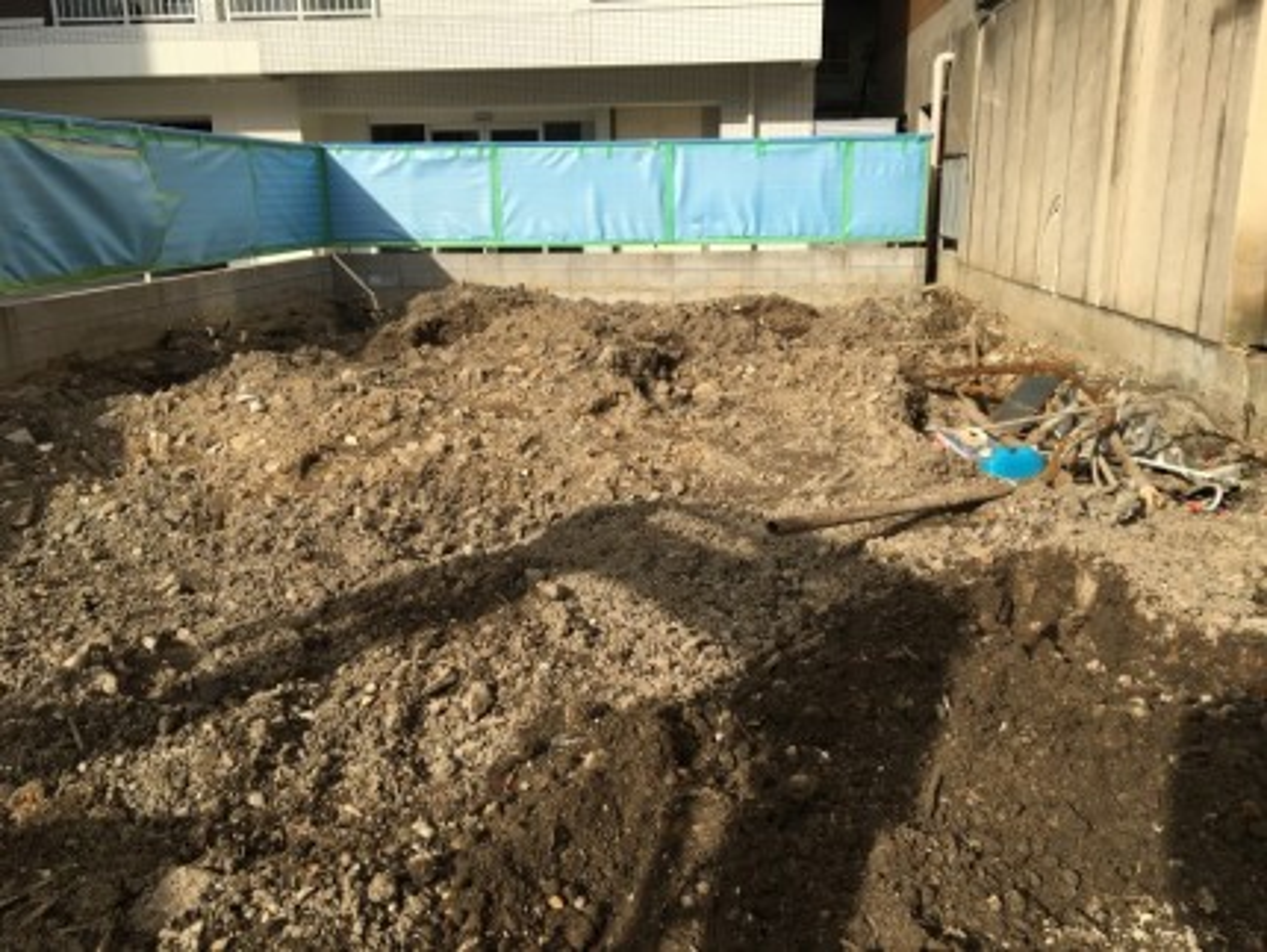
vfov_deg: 48.3
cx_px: 634
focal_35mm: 29
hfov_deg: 61.6
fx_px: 1062
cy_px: 476
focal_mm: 4.15
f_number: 2.2
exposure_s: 1/1261
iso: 25
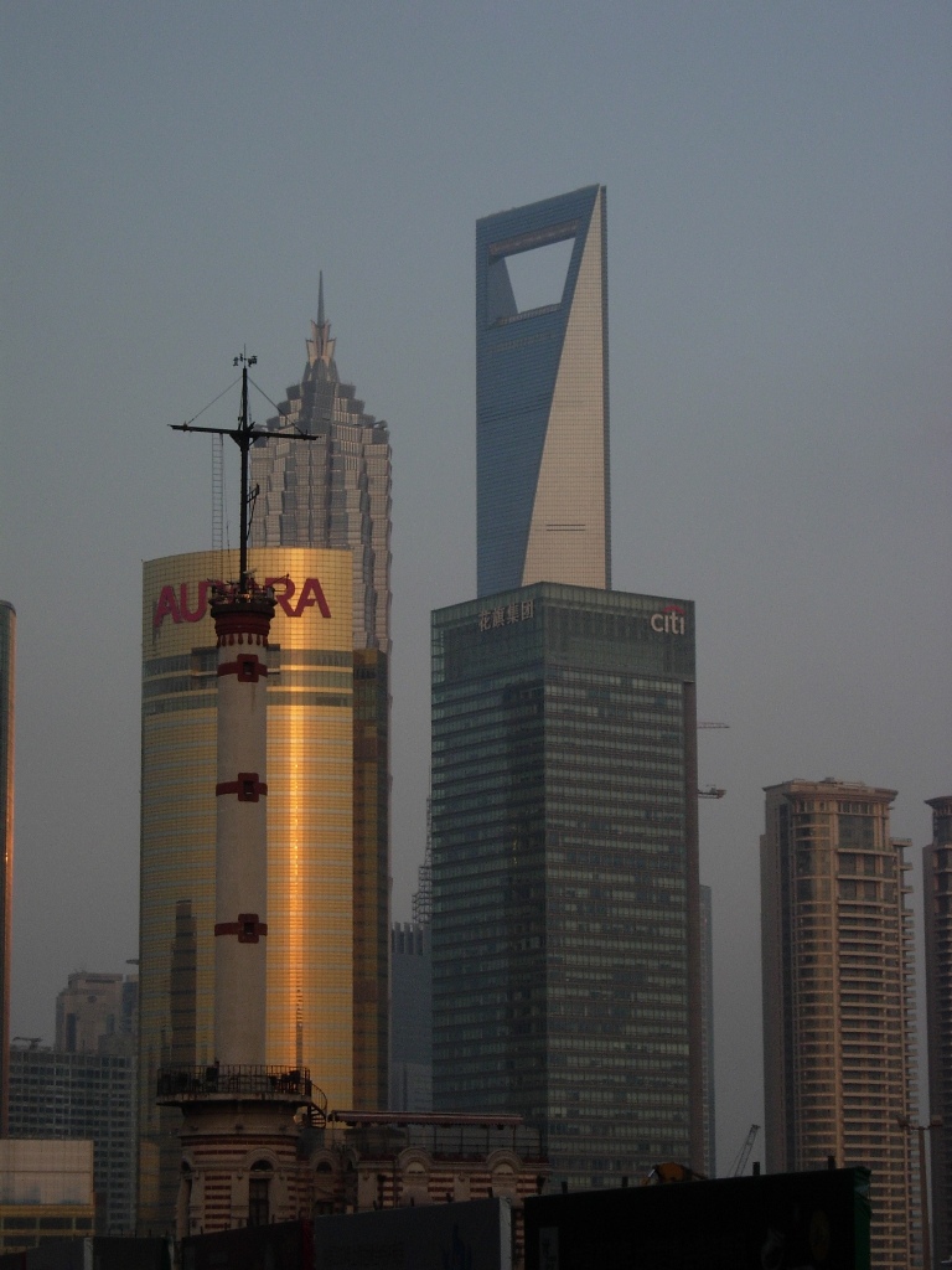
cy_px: 635
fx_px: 4144
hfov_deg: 13.1
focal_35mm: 113
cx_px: 476
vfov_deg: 17.4
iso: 79
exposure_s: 1/384
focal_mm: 23.4
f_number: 4.9
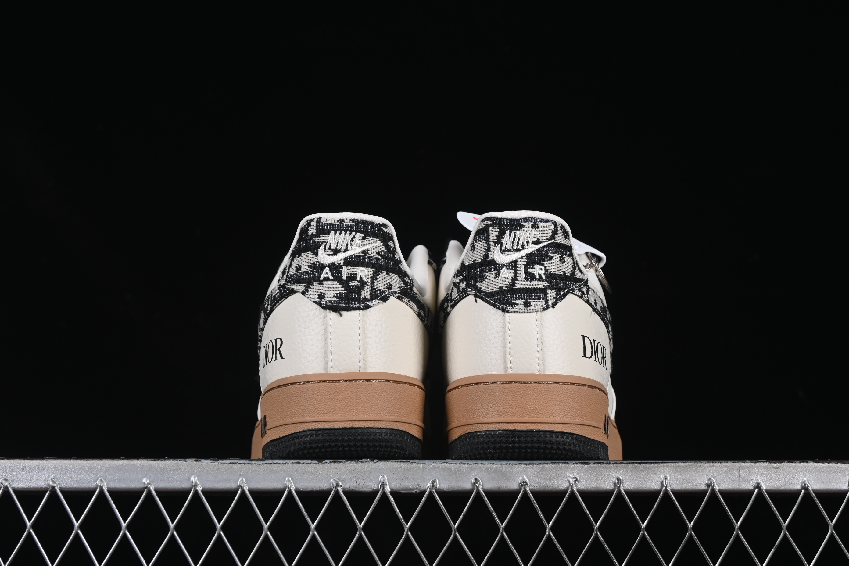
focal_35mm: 75
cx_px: 424
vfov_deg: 18.2
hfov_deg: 27.0
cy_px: 283
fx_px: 1769
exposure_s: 1/80
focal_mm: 50
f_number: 8
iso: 160
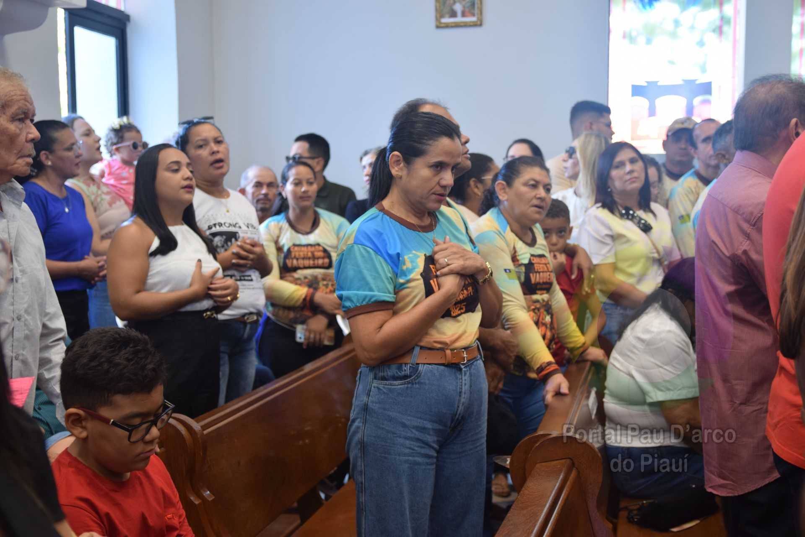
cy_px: 268
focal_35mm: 51
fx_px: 1140
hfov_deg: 38.9
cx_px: 402
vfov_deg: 26.5
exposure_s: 1/50
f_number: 3.2
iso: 250
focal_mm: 34
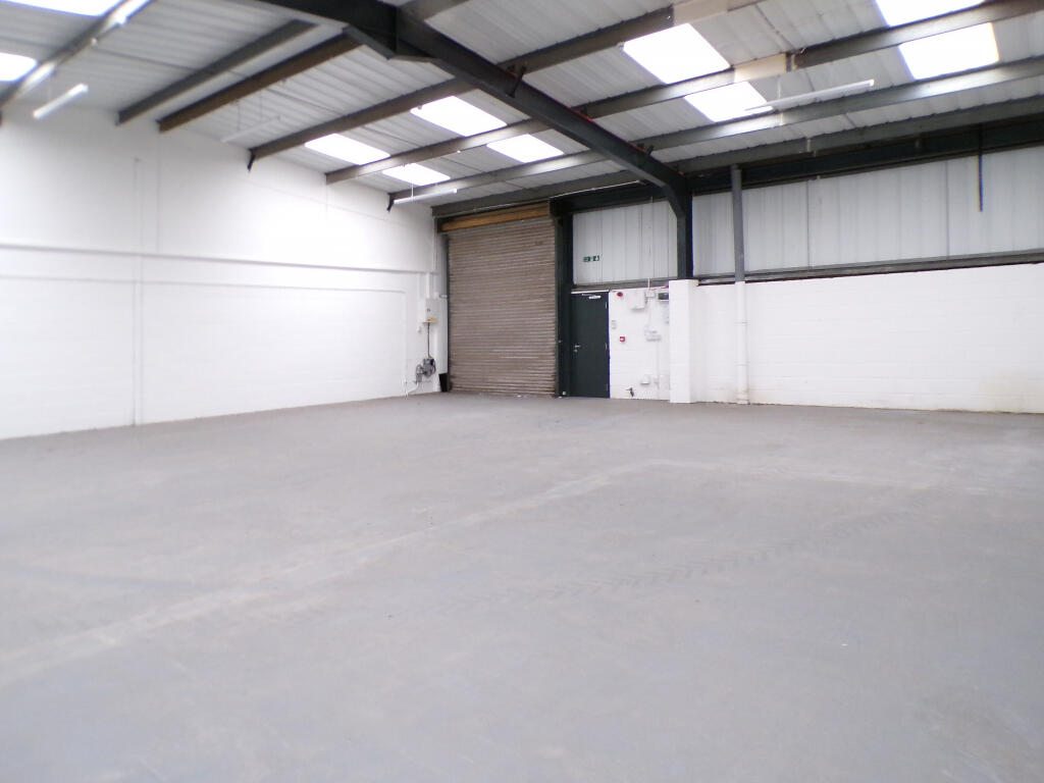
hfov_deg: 71.6
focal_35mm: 24
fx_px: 724
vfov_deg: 56.8
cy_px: 392
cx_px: 522
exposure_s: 1/45
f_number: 4.4
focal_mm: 4.3
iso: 100
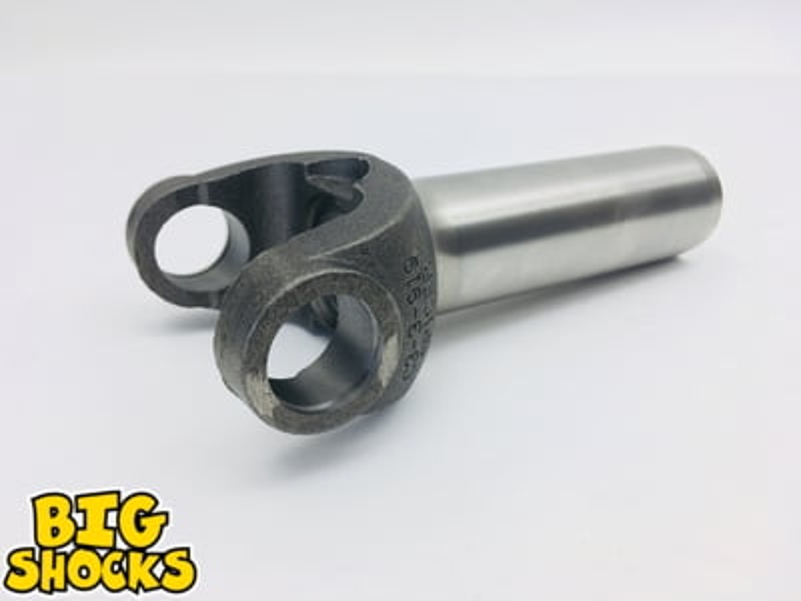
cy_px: 300
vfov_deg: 48.2
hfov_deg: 61.7
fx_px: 671
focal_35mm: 29
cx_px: 400
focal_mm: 4.15
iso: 25
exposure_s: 1/60
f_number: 2.2
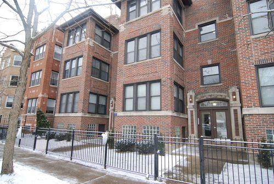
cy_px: 92
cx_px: 137
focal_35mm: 21
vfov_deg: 59.7
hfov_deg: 81.1
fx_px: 160
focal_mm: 14
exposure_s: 1/200
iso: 200
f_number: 4
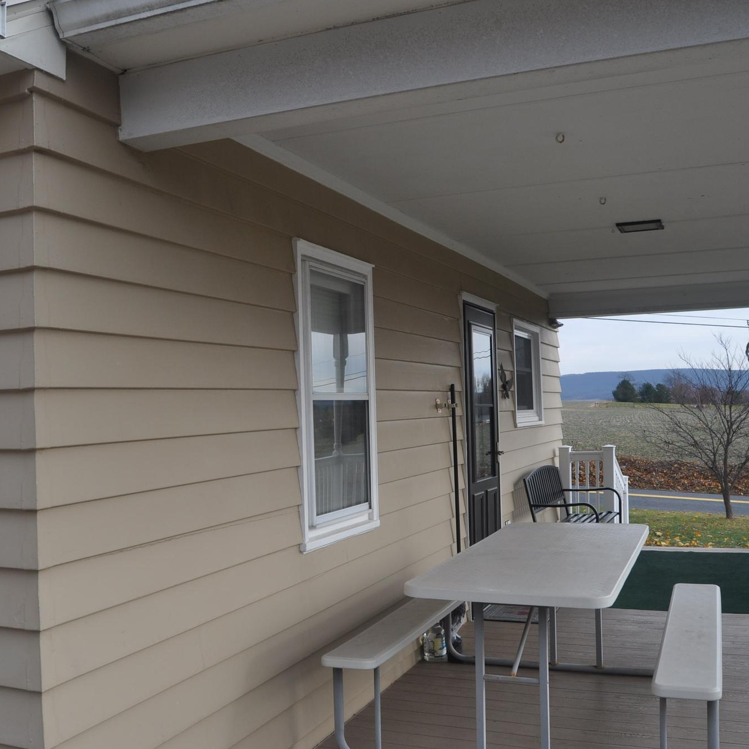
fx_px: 857
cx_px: 351
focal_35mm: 35
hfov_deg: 47.2
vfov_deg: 47.2
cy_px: 375
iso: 200
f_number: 8
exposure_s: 1/250
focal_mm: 18
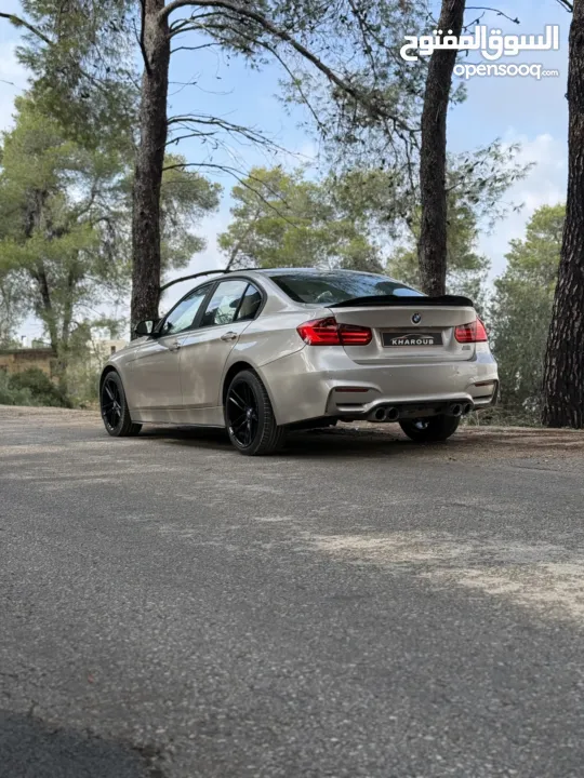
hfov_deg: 30.3
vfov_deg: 39.7
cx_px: 292
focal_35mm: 48
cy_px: 389
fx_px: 1080
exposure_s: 1/1715
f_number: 1.78
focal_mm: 6.76
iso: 80
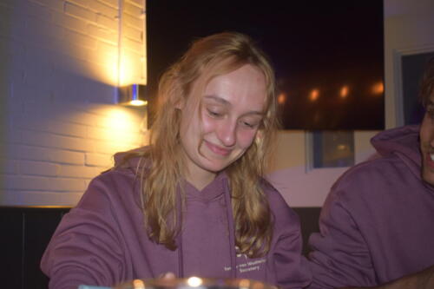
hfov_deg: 41.1
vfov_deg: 28.1
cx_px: 217
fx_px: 578
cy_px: 144
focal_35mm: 48
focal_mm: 32
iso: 1600
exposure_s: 1/60
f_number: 4.5
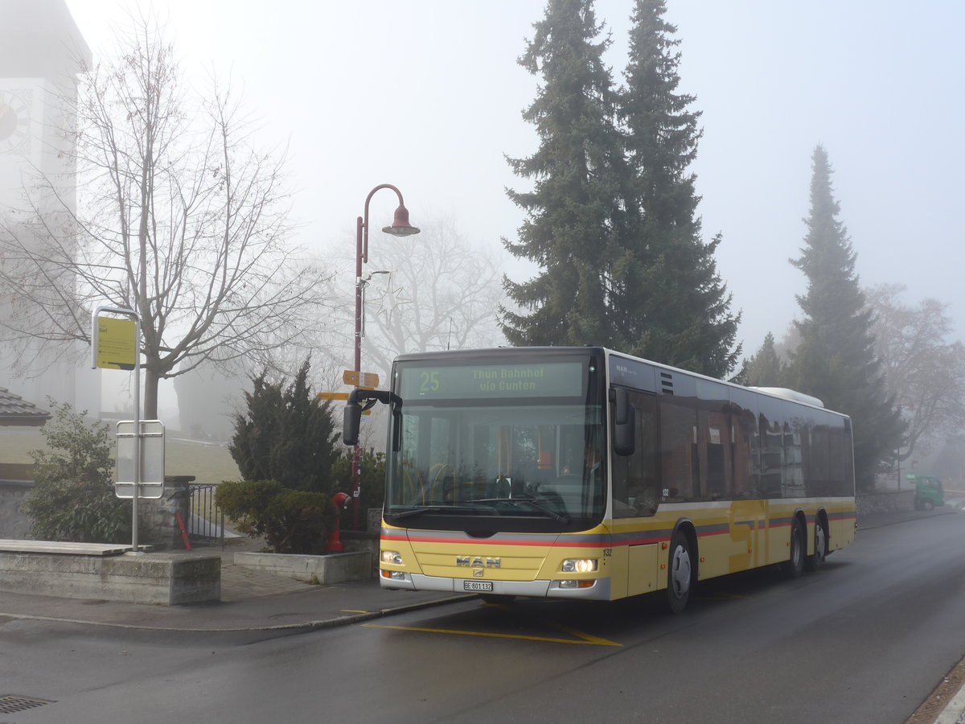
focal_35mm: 46
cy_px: 362
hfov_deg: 41.2
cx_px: 482
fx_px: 1282
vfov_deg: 31.5
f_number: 3
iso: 80
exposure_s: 1/640
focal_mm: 9.5
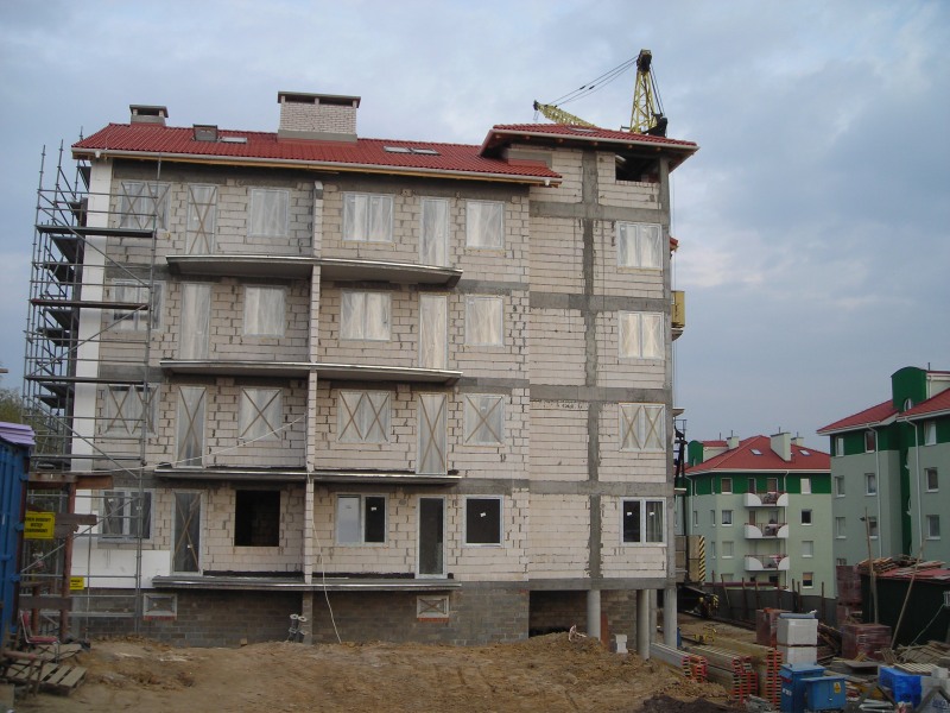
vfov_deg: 37.7
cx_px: 475
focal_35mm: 38
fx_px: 1043
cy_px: 356
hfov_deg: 49.0
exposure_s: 1/245
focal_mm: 6.3
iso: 50
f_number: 3.2
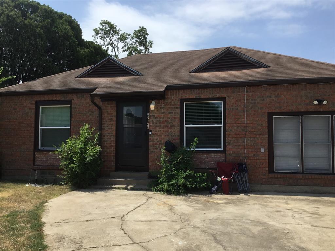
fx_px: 300
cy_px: 126
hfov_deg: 58.4
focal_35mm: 31
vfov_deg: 45.4
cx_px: 168
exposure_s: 1/1664
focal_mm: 3.3
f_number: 2.4
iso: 25
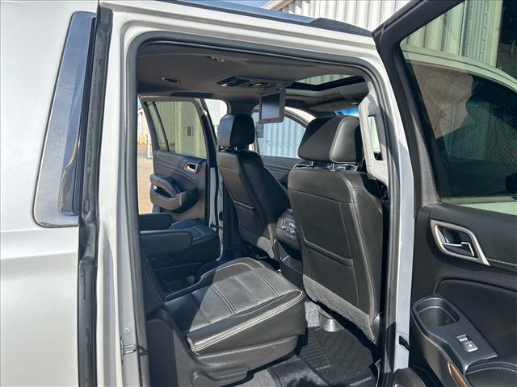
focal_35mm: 26
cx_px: 258
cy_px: 194
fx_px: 388
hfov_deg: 67.3
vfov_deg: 53.1
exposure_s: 1/1751
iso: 50
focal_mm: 5.7
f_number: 1.5
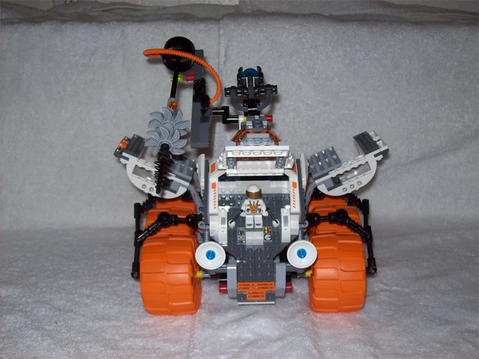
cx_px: 240
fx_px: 622
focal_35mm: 45
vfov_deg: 32.1
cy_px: 180
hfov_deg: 42.1
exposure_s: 1/73.6
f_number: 3
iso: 80
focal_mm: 7.6
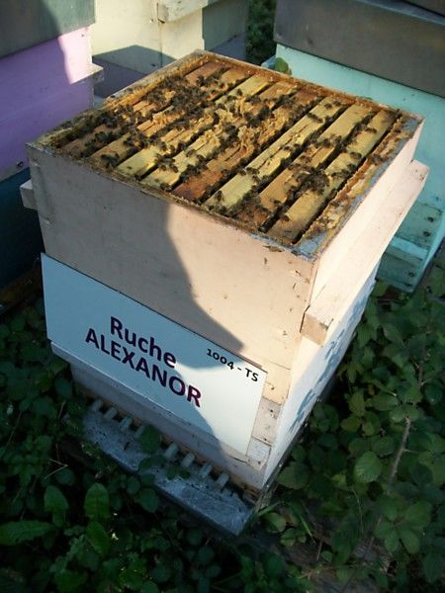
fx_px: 548
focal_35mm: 32
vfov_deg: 56.8
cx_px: 222
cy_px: 296
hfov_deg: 44.2
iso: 80
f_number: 2.9
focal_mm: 5.7
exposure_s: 1/200
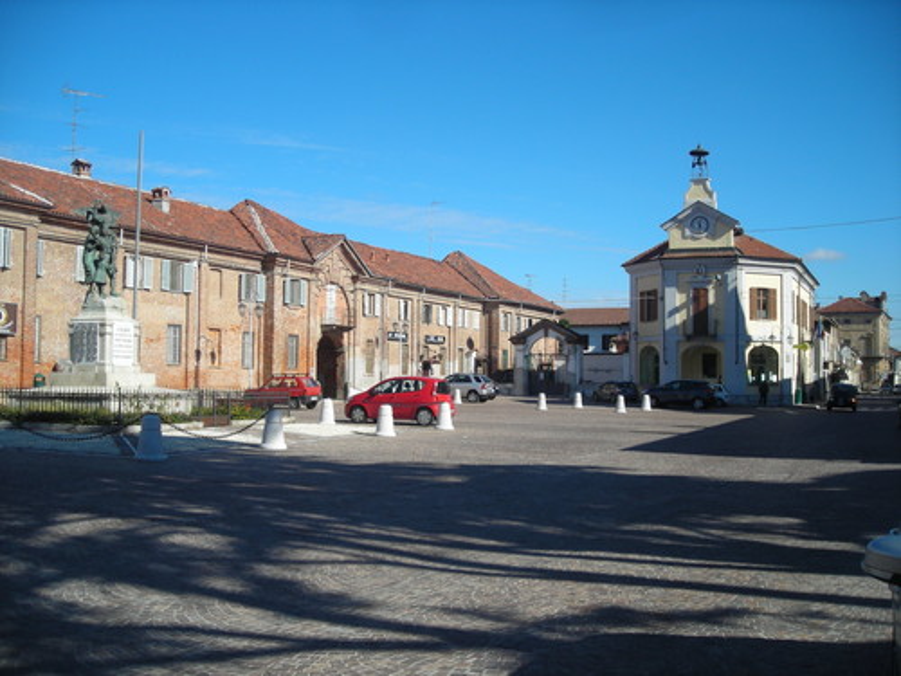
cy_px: 338
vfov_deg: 37.7
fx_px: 989
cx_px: 450
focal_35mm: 38
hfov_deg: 49.0
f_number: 6.4
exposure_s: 1/178
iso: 50
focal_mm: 6.3
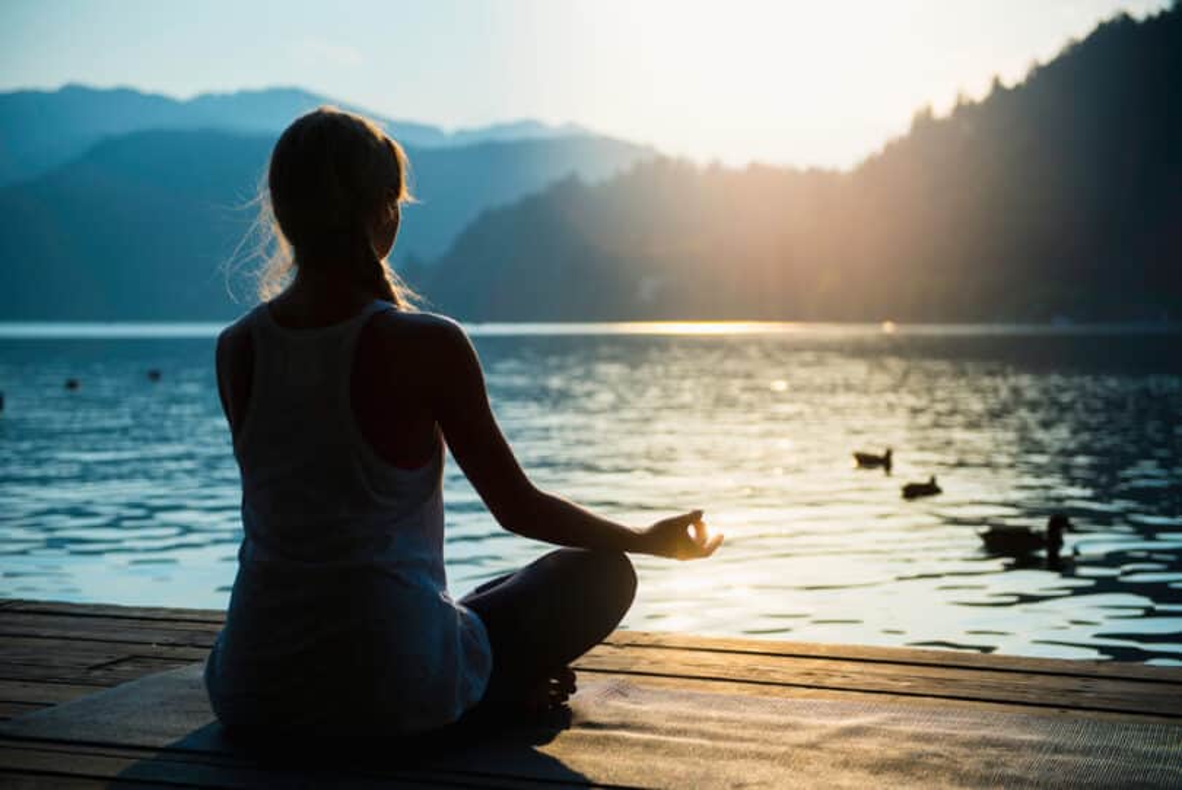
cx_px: 591
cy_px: 395
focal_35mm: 58
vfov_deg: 23.4
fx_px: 1905
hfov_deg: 34.5
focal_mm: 58
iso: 100
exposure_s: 1/1250
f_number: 3.2
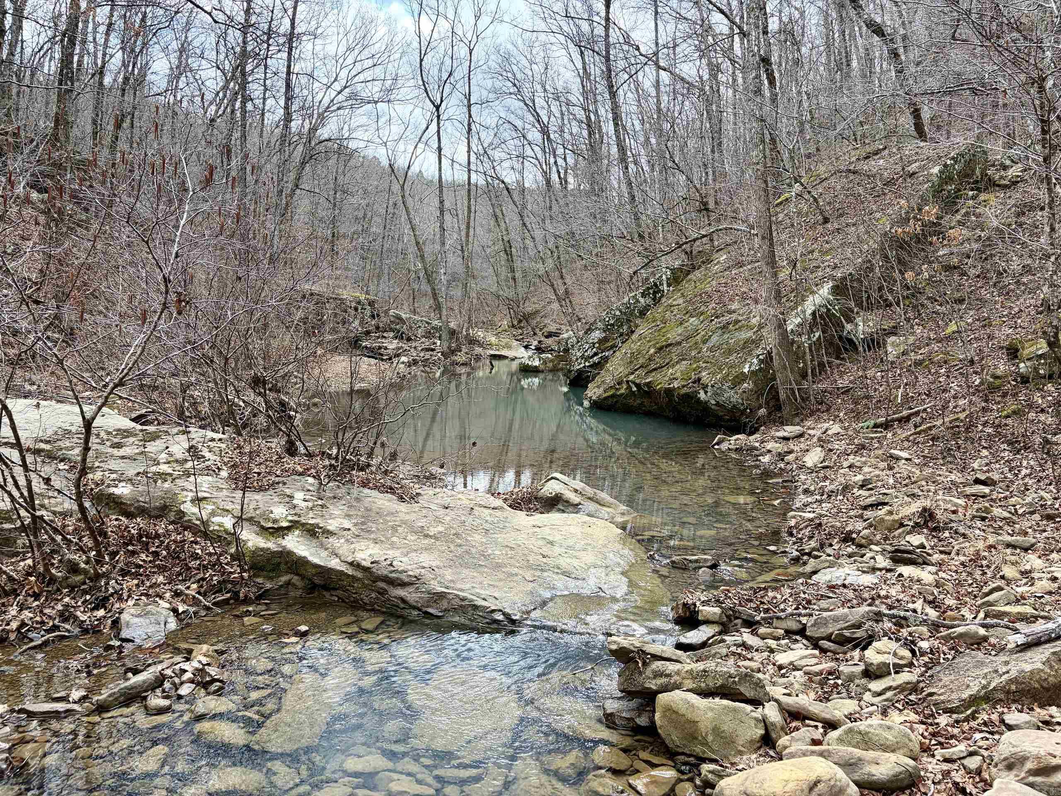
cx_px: 530
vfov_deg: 53.1
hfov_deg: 67.3
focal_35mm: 26
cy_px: 398
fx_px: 797
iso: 64
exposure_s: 1/861
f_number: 1.6
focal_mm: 5.96
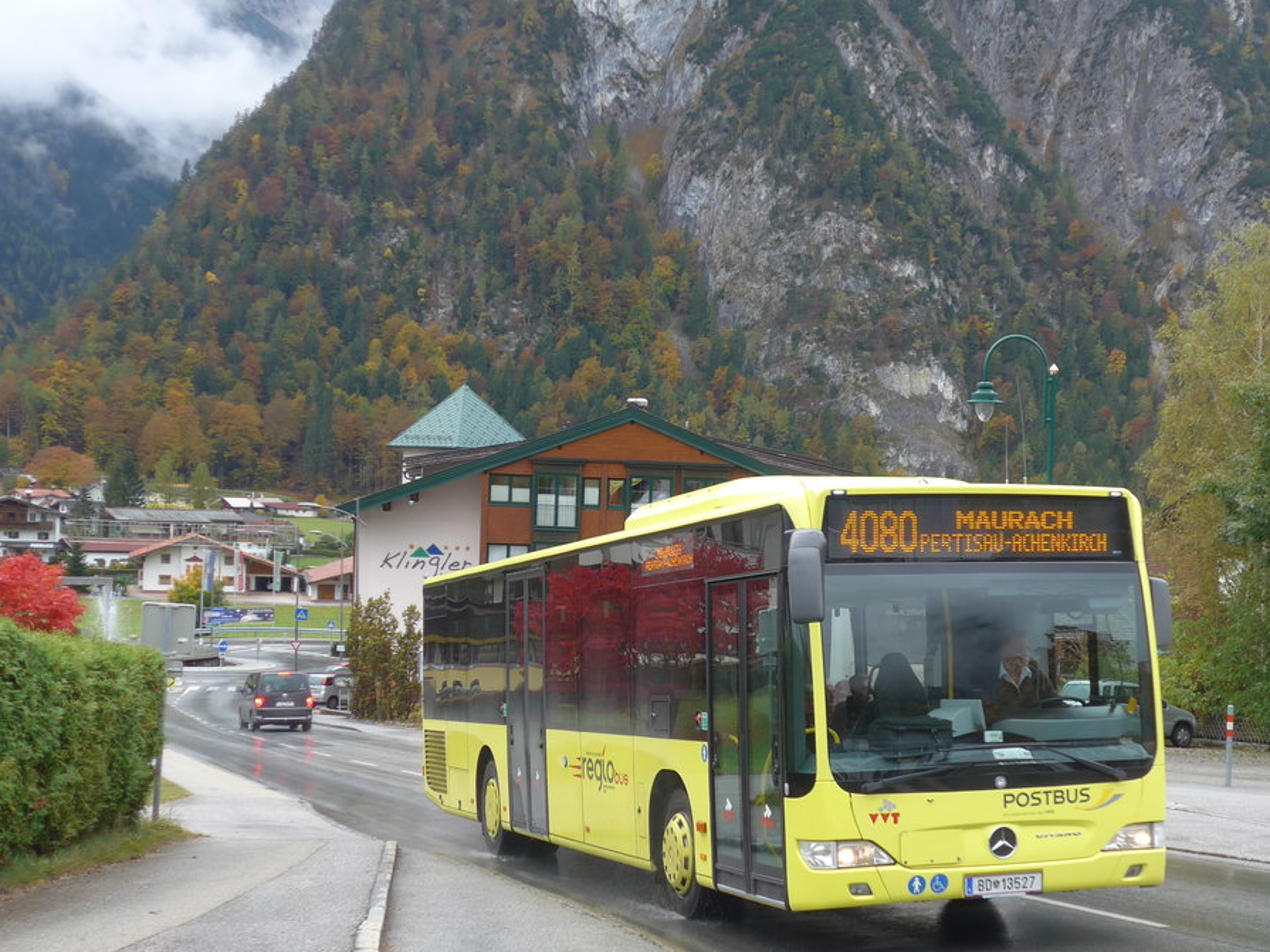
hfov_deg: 32.6
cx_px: 776
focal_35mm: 59
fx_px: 2164
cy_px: 562
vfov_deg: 24.8
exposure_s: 1/250
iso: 100
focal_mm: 9
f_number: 2.8
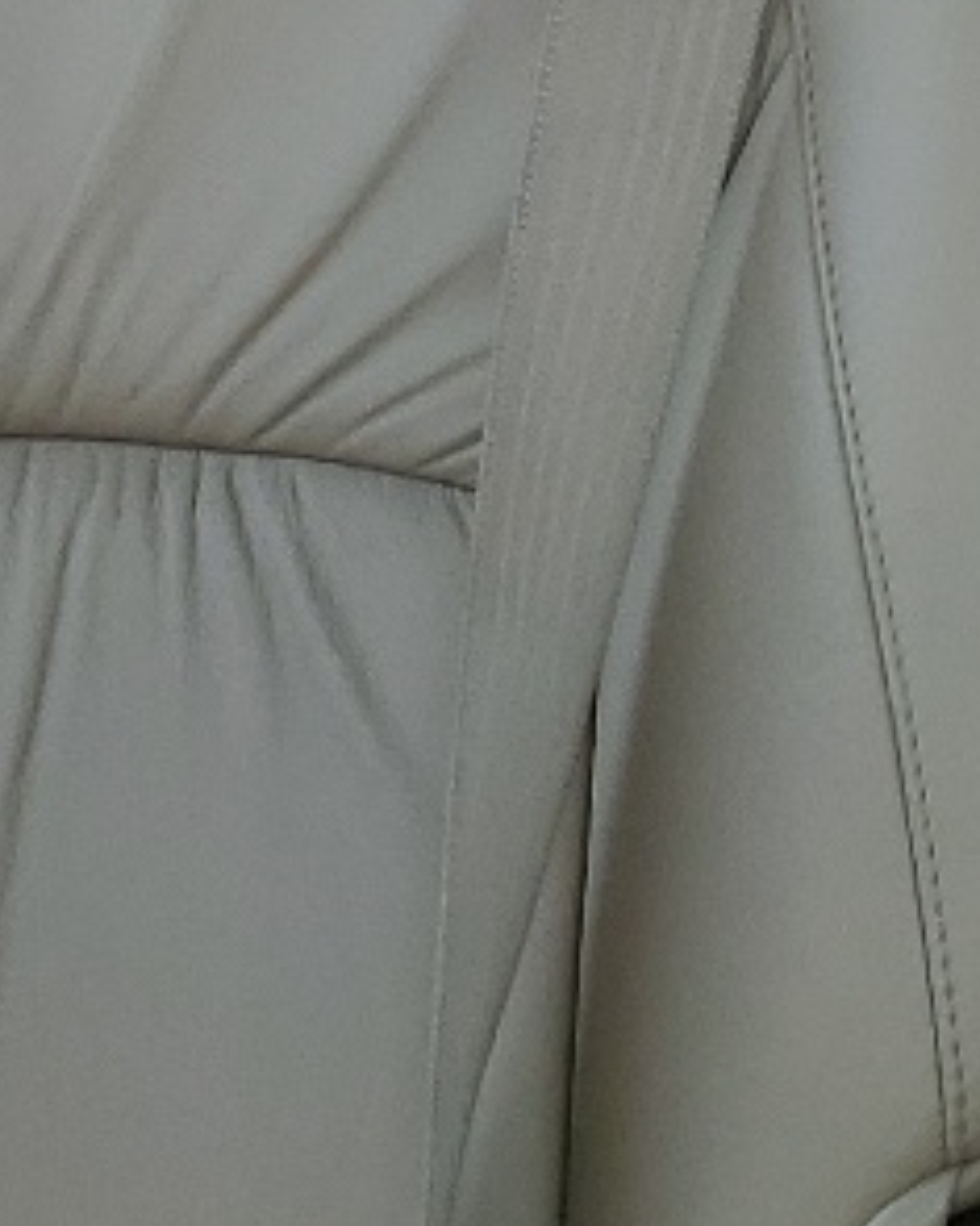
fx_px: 5006
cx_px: 1722
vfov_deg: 13.7
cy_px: -96
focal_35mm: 138
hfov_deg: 10.6
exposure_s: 1/175
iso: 50
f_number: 1.5
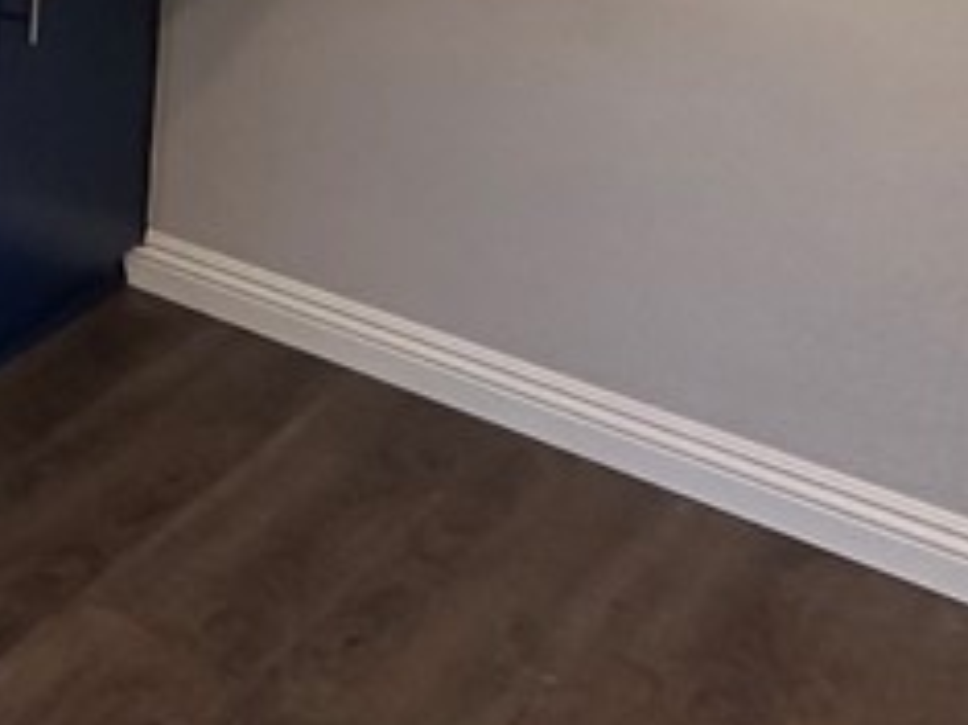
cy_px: -309
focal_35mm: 61
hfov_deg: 21.7
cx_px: -729
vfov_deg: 21.0
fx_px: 1705
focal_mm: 2.22
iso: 400
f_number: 2.2
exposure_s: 1/60
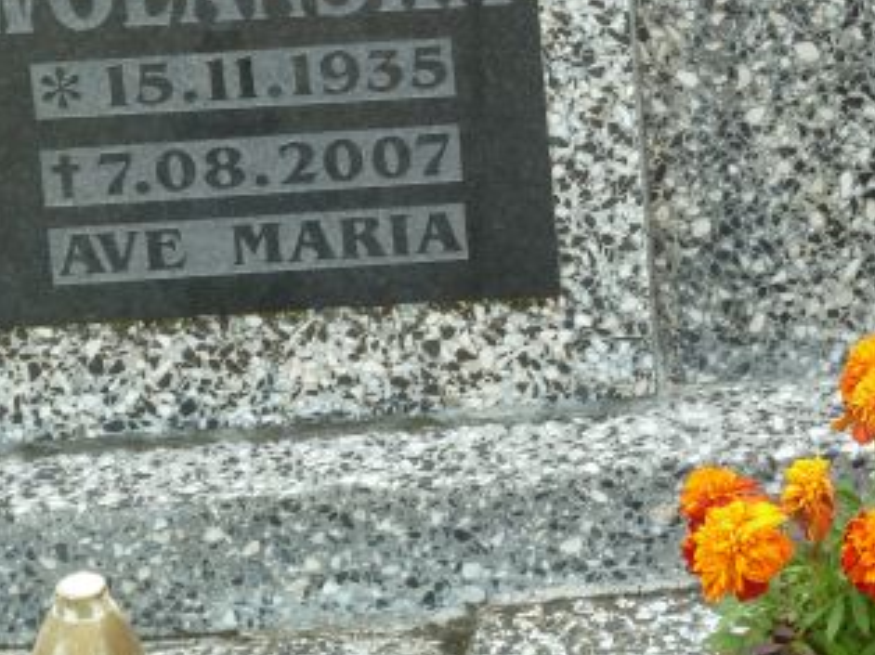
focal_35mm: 159
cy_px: 6
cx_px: 725
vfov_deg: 9.3
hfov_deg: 12.4
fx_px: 4016
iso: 80
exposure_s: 1/60
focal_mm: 12.8
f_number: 4.2
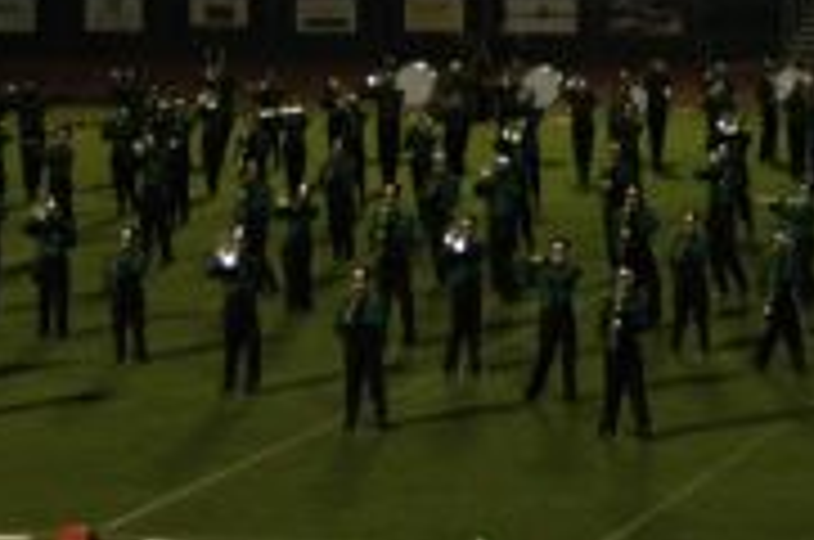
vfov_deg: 7.3
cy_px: 274
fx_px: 4221
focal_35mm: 187
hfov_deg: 10.8
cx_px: 980
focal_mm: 22
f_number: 2.8
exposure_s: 1/60
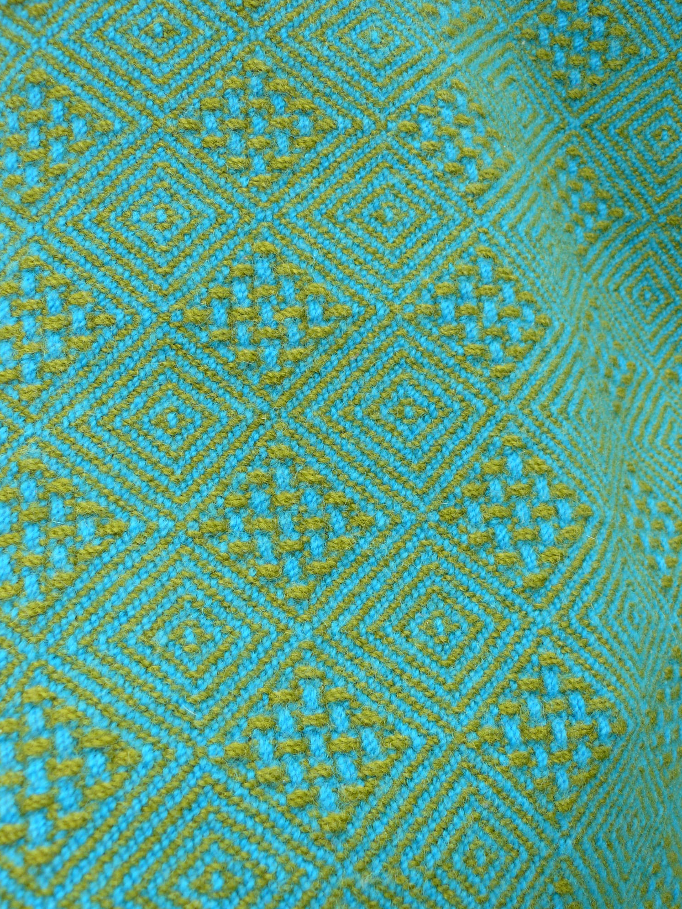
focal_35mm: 37
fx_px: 972
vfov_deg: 50.1
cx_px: 348
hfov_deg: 38.7
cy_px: 457
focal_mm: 6
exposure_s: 1/100
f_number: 3.2
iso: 100
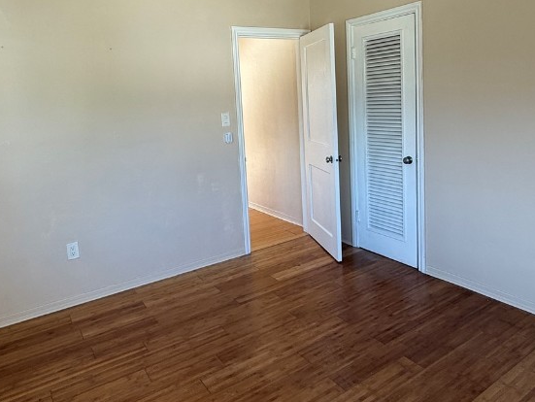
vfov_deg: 52.3
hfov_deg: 67.2
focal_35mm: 26
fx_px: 402
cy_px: 139
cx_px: 252
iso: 64
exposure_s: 1/101
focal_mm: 2.22
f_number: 2.2
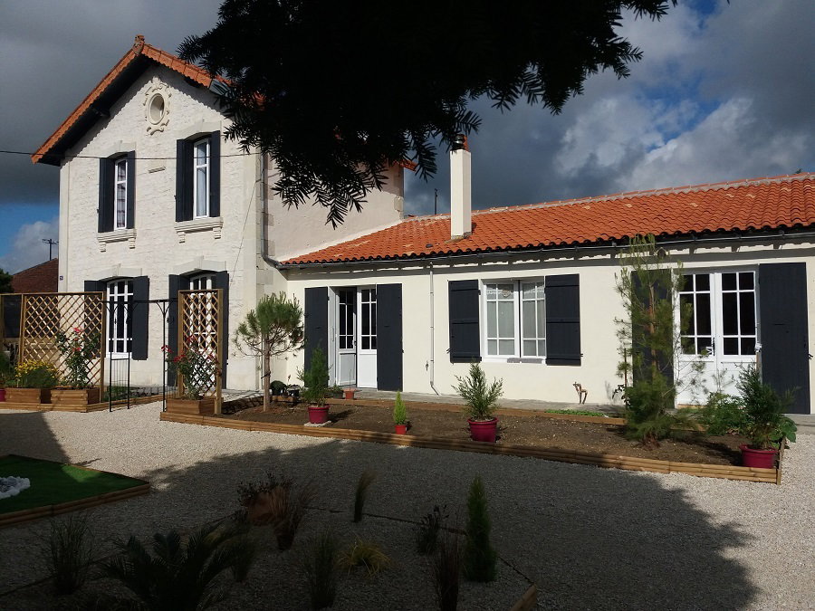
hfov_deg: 63.4
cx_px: 408
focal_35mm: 28
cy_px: 306
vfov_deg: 49.7
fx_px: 659
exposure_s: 1/4461
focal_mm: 3.7
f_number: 1.9
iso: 64
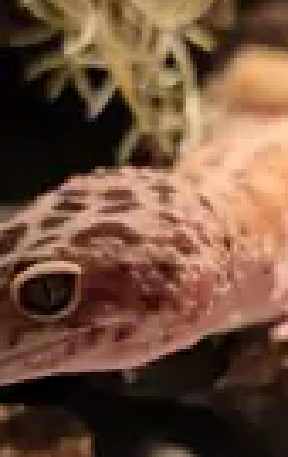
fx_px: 899
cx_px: 166
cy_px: 355
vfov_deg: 28.0
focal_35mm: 72
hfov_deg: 18.2
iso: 250
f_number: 1.7
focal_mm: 6.3
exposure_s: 1/100
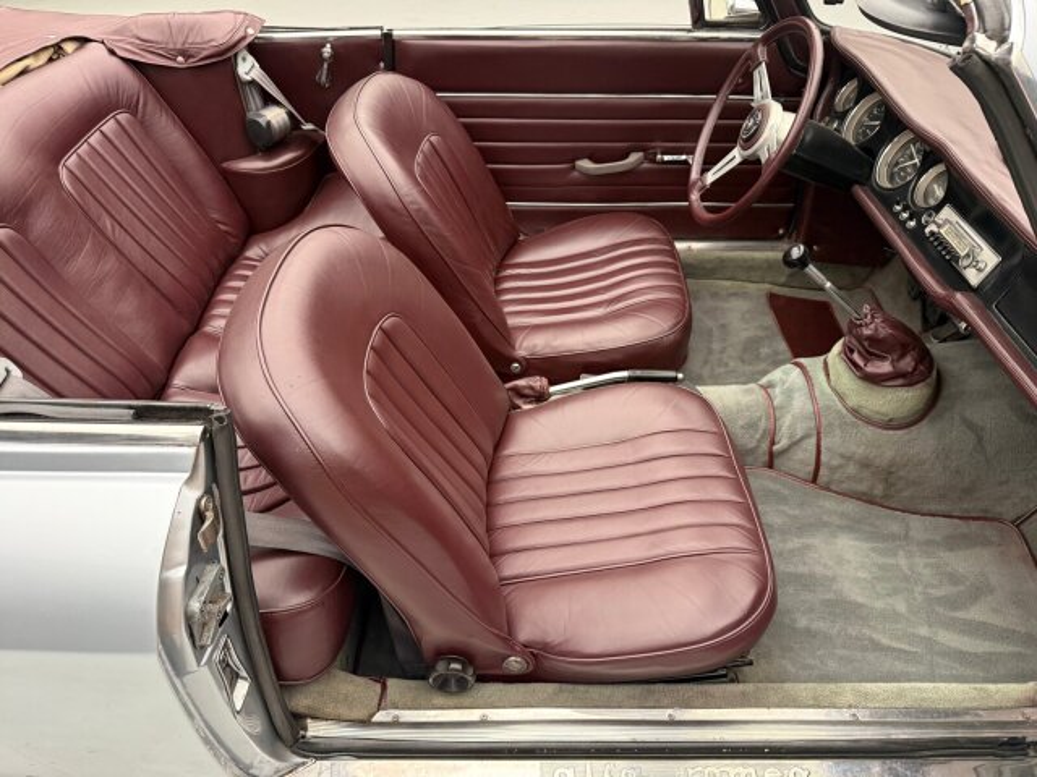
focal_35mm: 24
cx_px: 518
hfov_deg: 71.6
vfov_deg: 56.8
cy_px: 388
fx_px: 719
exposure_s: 1/49
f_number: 1.78
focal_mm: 6.76
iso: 250
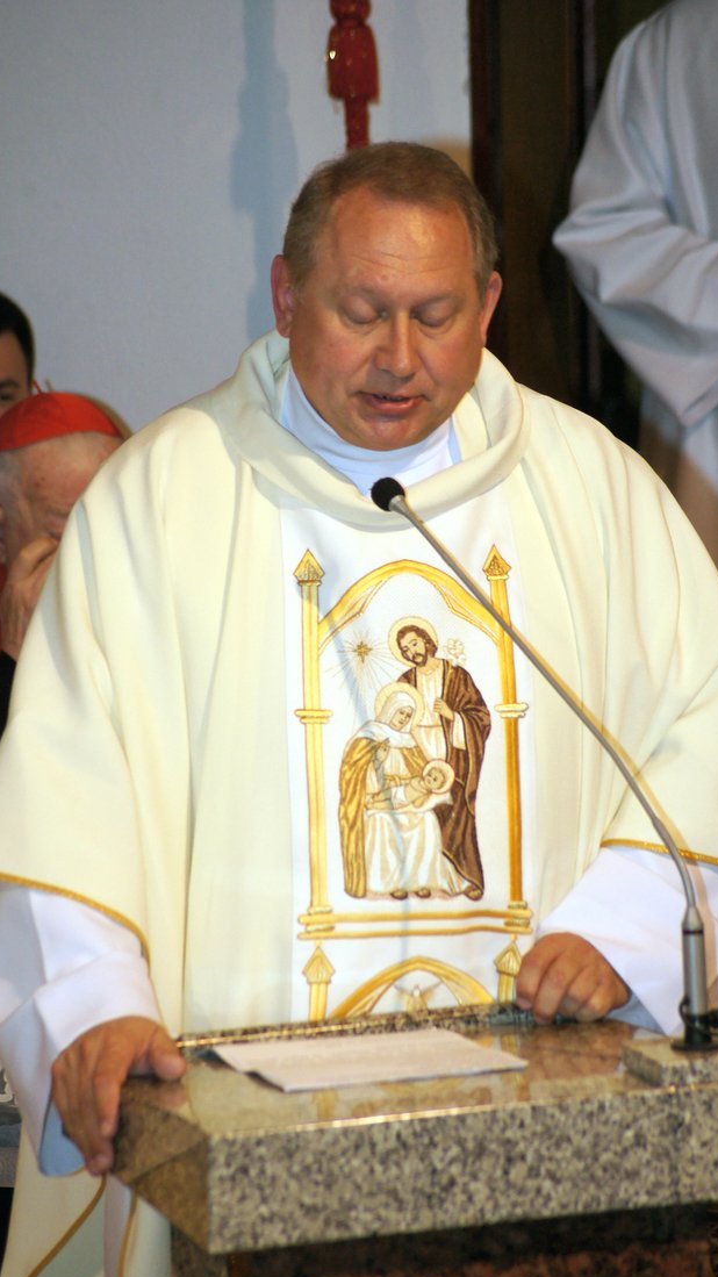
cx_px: 351
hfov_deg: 5.5
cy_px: 630
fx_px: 7500
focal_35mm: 222
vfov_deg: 9.7
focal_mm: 135
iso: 640
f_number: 4.5
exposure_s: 1/160
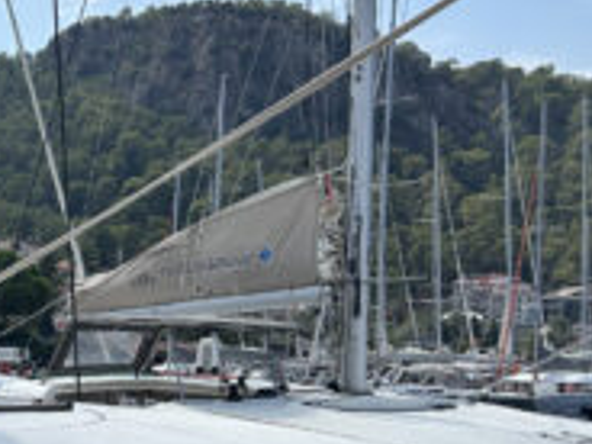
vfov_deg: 22.1
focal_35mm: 66
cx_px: -143
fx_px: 1129
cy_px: 325
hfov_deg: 25.8
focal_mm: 5.7
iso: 50
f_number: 1.5
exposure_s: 1/6211
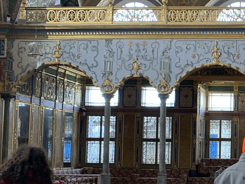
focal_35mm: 69
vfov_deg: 21.2
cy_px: 131
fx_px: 488
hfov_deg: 26.0
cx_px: 269
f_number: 1.8
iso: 125
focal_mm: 4.25
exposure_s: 1/60
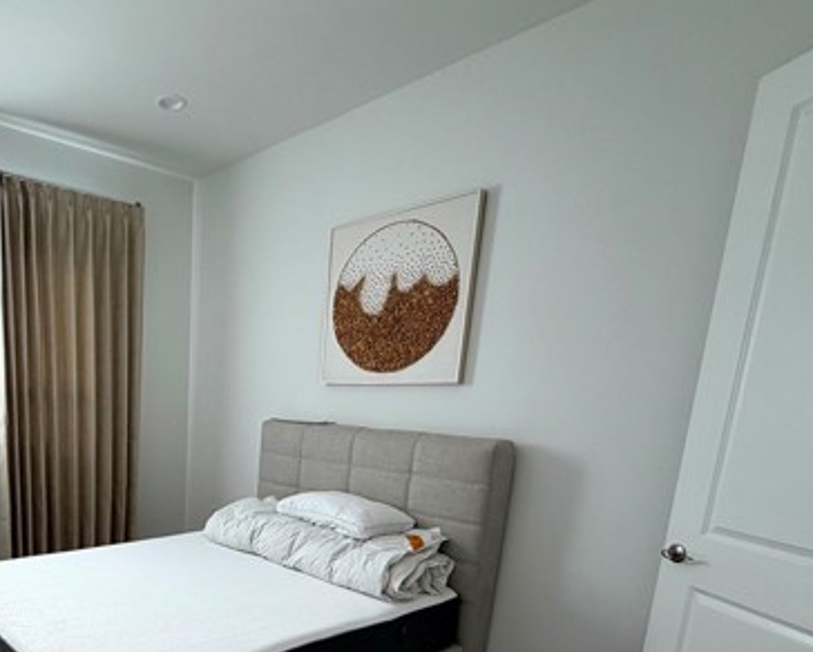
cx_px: 194
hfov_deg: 65.5
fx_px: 578
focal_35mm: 24
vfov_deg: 55.1
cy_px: 514
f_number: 2.2
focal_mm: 2.22
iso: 64
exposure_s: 1/120
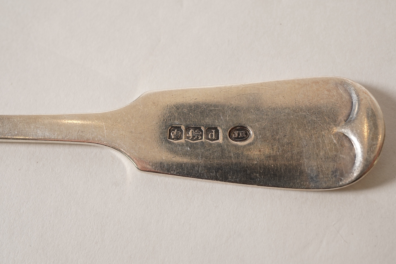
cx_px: 198
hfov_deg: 43.6
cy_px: 132
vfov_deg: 29.9
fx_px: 495
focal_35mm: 45
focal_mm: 30
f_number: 16
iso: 400
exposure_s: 1/125
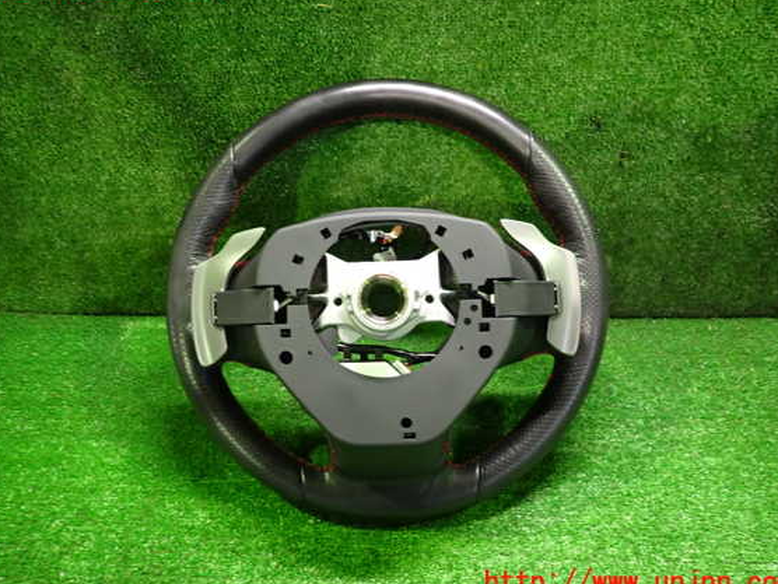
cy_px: 286
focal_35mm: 27
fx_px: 607
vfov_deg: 51.4
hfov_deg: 65.3
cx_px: 381
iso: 800
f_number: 2
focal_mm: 4.5
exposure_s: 1/30
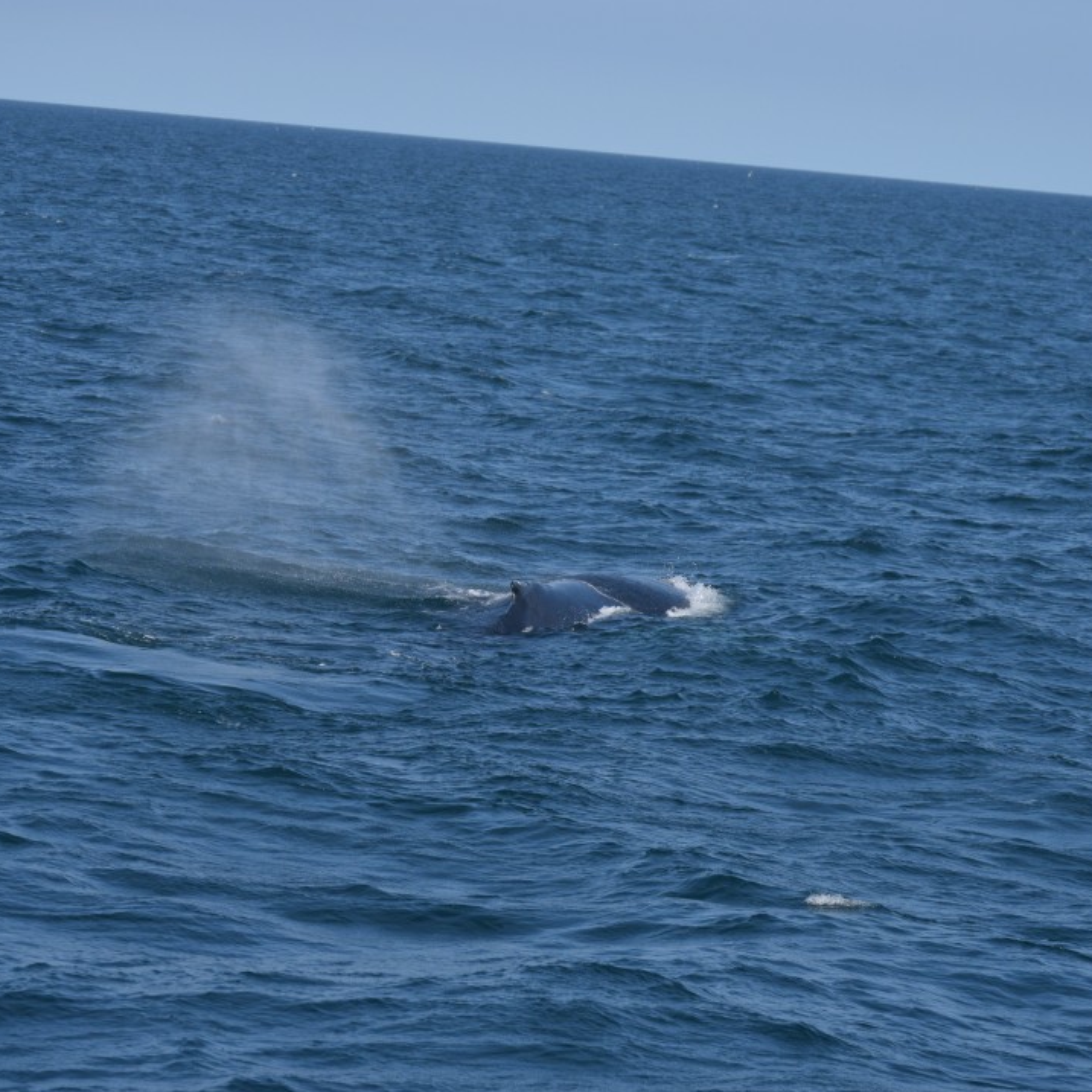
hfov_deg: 9.1
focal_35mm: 192
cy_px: 547
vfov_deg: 9.1
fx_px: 6853
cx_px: 595
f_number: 5.6
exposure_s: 1/1600
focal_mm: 100
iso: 200
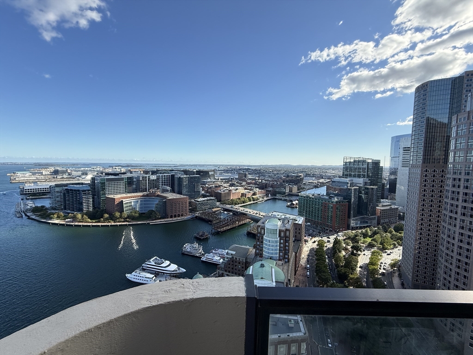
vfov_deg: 85.7
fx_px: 191
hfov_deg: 102.1
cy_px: 178
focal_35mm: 14
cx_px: 236
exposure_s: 1/1431
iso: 64
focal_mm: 2.22
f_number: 2.2
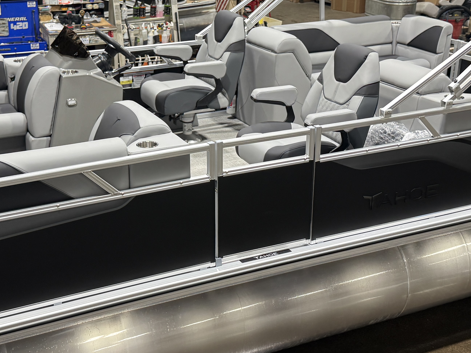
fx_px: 721
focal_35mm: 53
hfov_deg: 36.0
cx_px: 188
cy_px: 149
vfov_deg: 27.5
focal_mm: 6.76
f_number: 1.78
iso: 200
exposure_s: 1/120
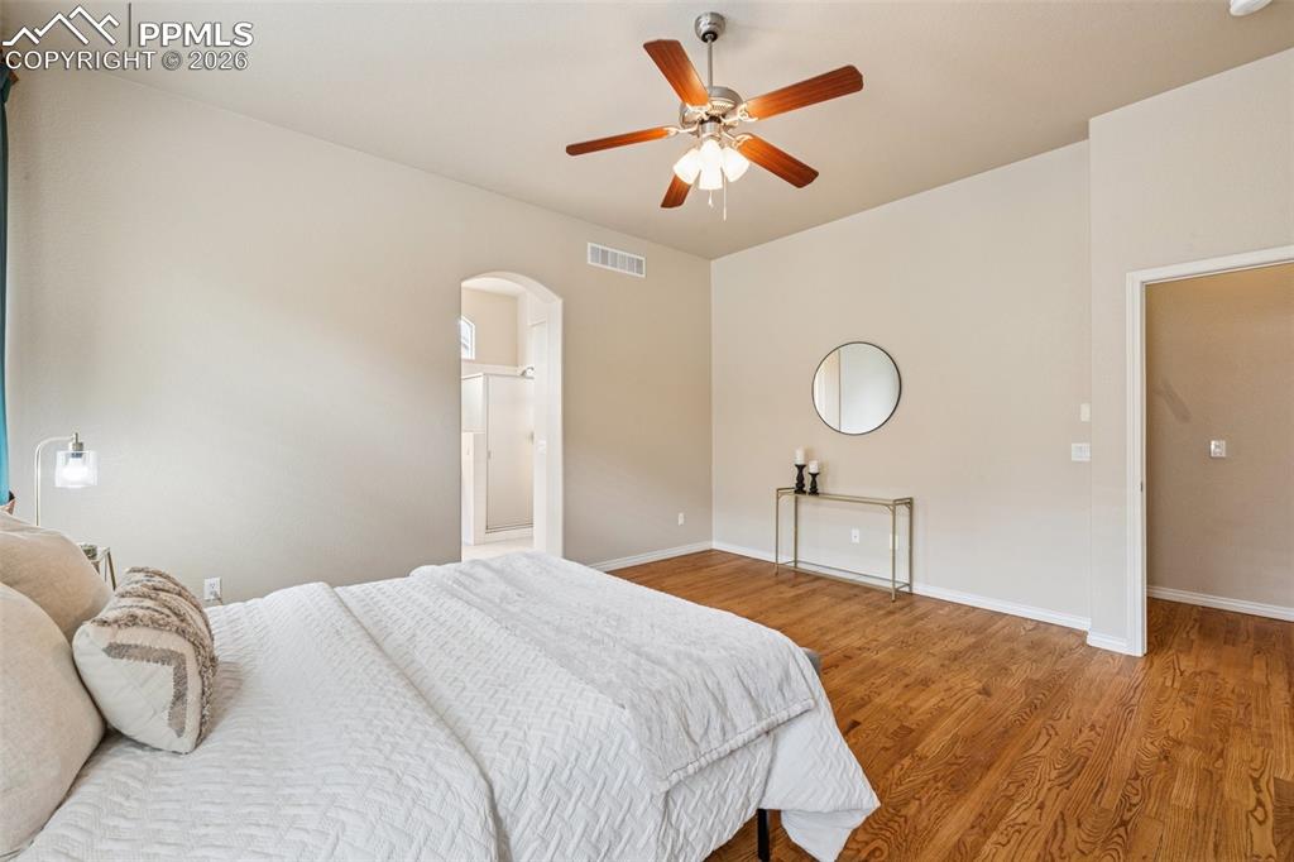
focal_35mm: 15
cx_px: 647
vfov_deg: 77.3
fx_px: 539
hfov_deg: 100.4
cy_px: 431
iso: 100
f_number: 11
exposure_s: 1
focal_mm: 15
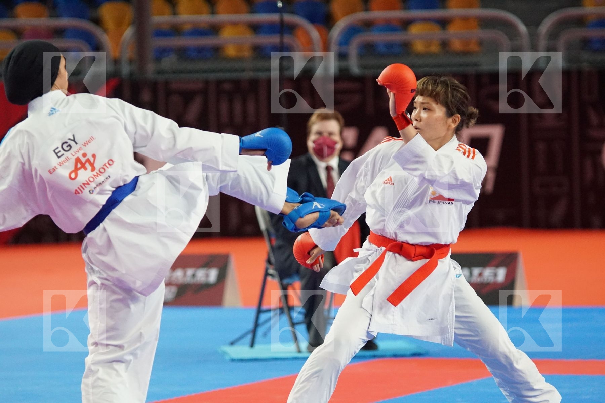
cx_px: 302
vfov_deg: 6.8
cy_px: 202
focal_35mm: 202
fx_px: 3403
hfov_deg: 10.2
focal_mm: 135
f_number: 2.8
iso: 3200
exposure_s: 1/1600
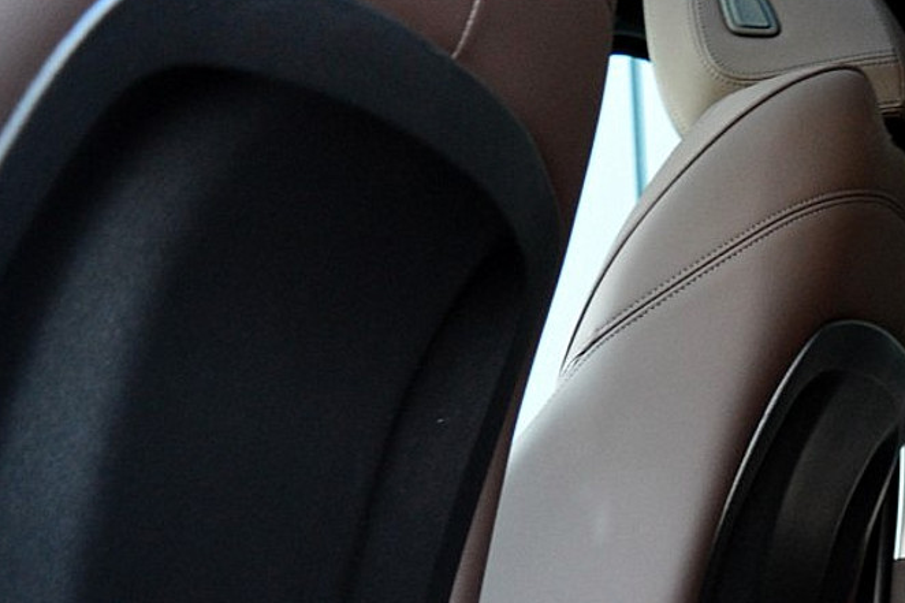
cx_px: 1116
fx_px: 2186
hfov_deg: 21.5
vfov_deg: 15.4
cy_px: 592
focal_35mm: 87
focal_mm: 20
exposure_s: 1/60
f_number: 3.5
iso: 800
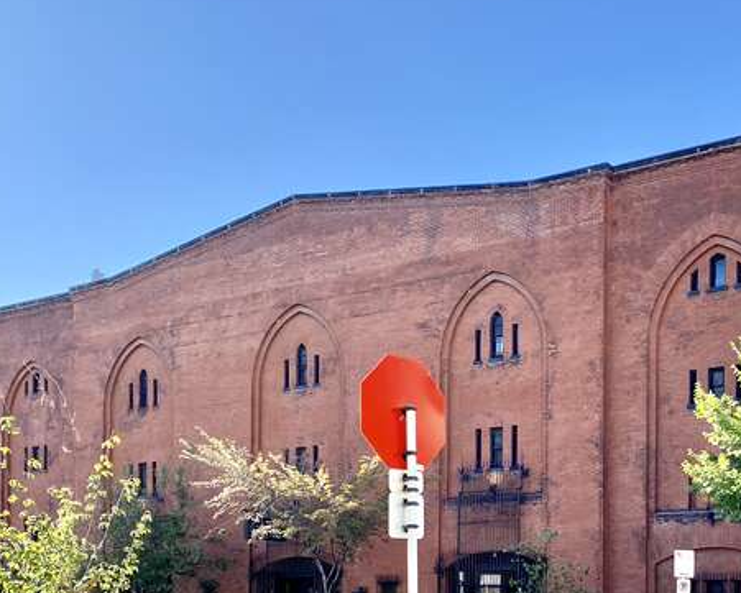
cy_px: 416
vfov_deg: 33.0
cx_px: 536
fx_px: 987
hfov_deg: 40.2
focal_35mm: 45
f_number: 1.8
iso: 32
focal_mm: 4.25
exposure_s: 1/1377
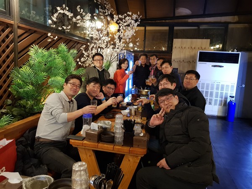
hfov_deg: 67.3
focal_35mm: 26
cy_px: 94
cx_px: 126
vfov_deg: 53.1
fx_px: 189
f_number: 1.7
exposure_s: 1/10
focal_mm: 4.2
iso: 320
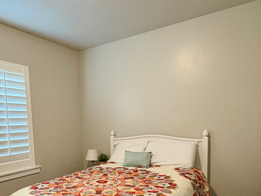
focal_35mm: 29
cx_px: 106
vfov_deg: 46.5
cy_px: 147
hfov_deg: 61.2
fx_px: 219
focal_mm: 2.22
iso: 320
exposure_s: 1/60
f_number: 2.2
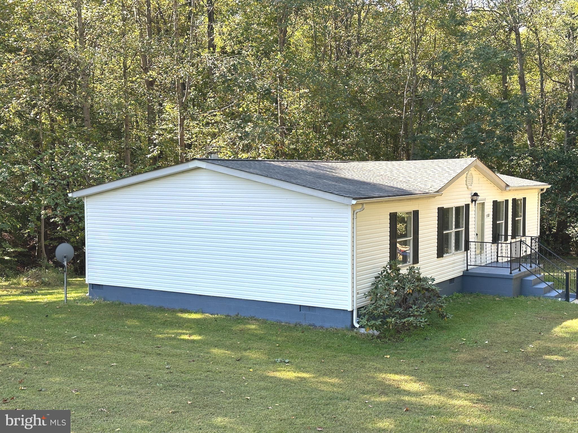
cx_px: 289
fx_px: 801
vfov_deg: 30.3
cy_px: 216
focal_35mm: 48
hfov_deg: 39.7
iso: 64
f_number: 1.78
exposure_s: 1/538
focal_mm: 6.86
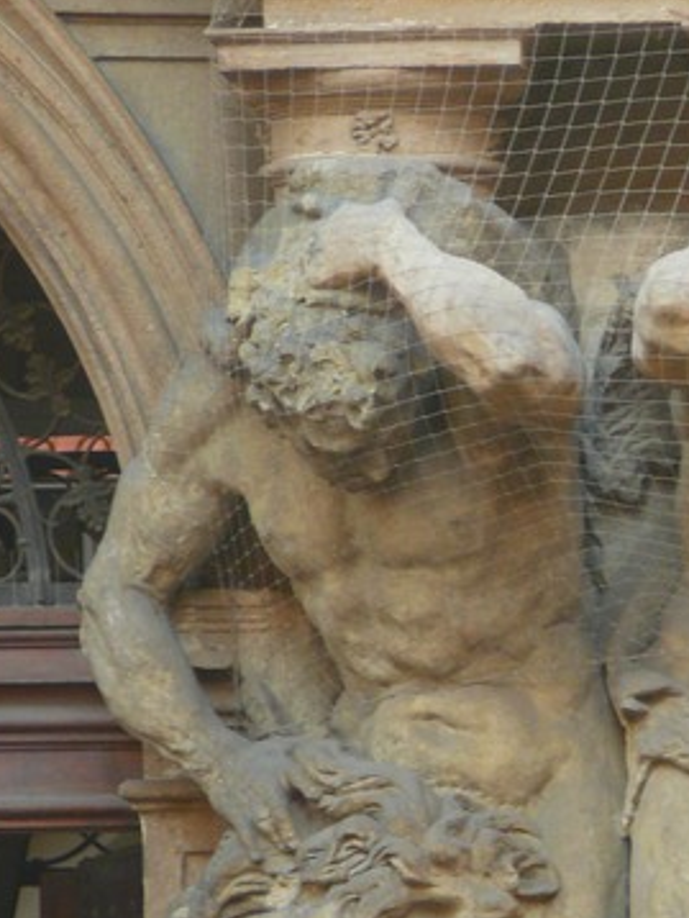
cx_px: 602
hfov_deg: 2.1
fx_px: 19244
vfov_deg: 2.7
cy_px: 697
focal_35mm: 726
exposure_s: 1/30
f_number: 3.6
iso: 160
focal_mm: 73.3
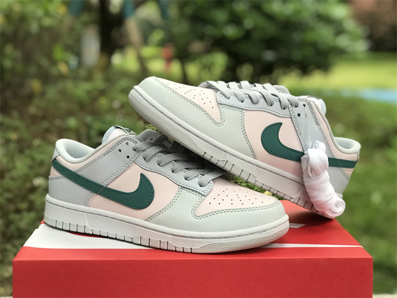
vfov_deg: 25.7
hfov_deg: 33.8
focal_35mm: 57
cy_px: 149
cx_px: 198
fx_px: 654
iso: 125
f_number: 2.8
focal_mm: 6.6
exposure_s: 1/50
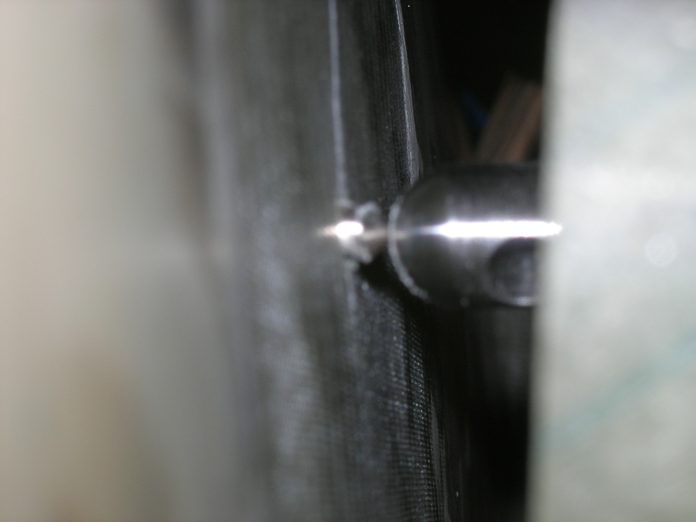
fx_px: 2071
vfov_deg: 14.4
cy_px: 261
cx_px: 348
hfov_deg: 19.1
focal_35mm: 103
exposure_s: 1/60.1
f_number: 7.8
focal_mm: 21.3
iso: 64
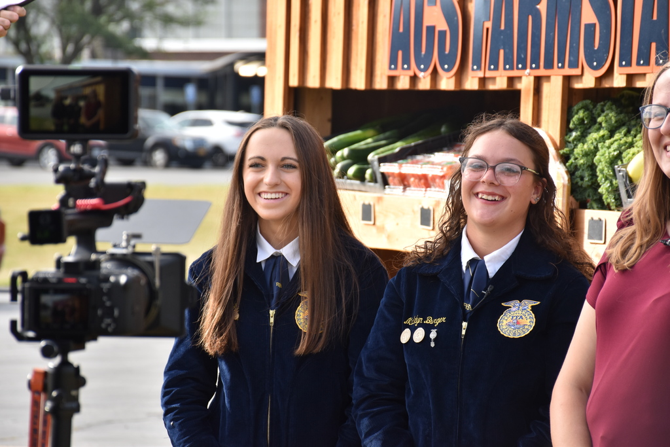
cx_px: 335
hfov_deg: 12.2
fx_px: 3127
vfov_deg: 8.2
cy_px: 224
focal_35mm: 168
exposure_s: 1/640
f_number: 5.6
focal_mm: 112
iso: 400
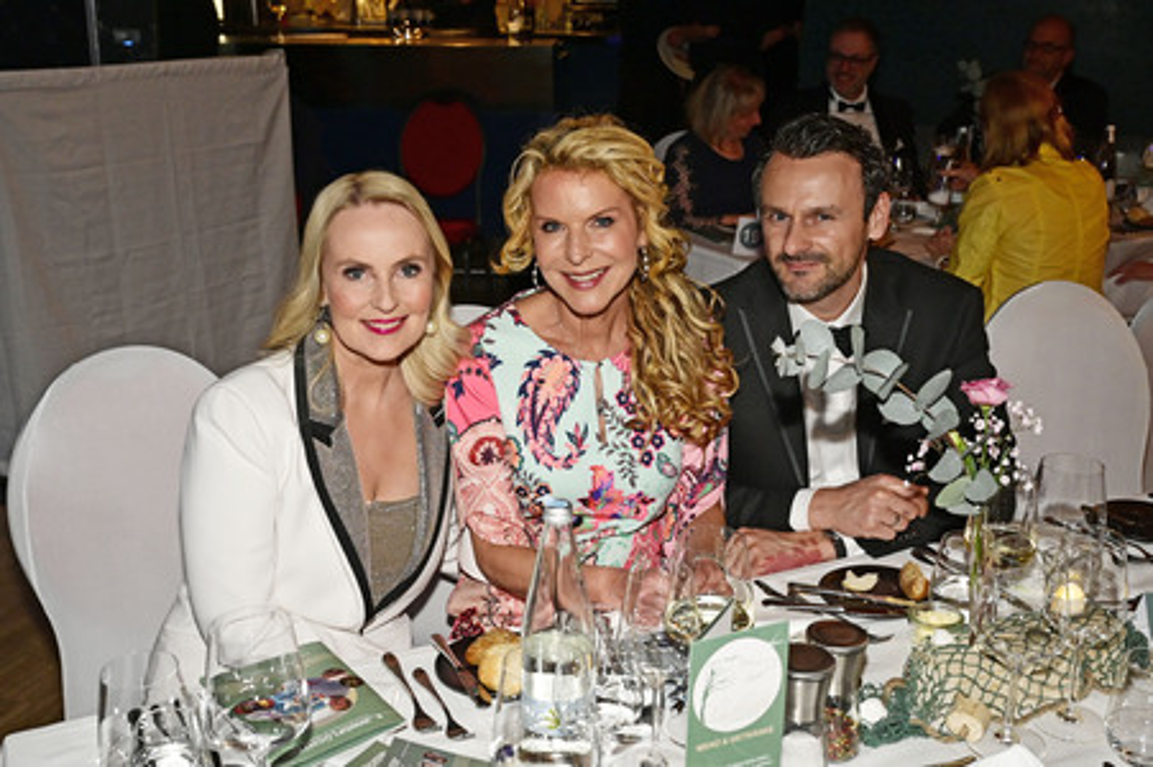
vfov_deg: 39.4
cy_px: 384
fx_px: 1072
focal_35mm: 34
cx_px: 576
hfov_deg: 56.5
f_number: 6.3
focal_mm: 33.5
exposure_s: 1/200
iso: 2500
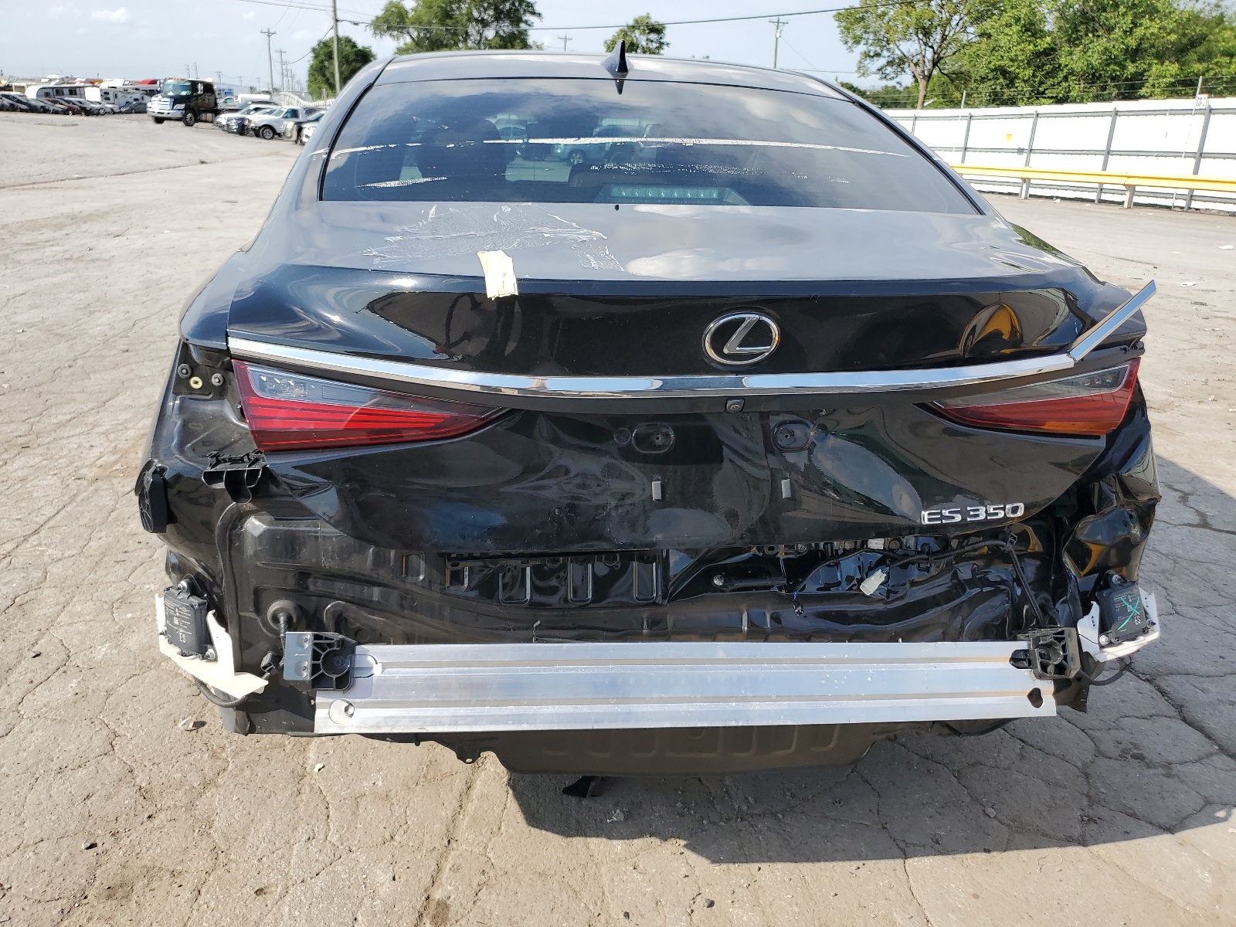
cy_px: 464
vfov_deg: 53.1
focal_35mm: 26
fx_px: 928
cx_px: 618
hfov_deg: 67.3
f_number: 1.5
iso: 50
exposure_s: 1/2000
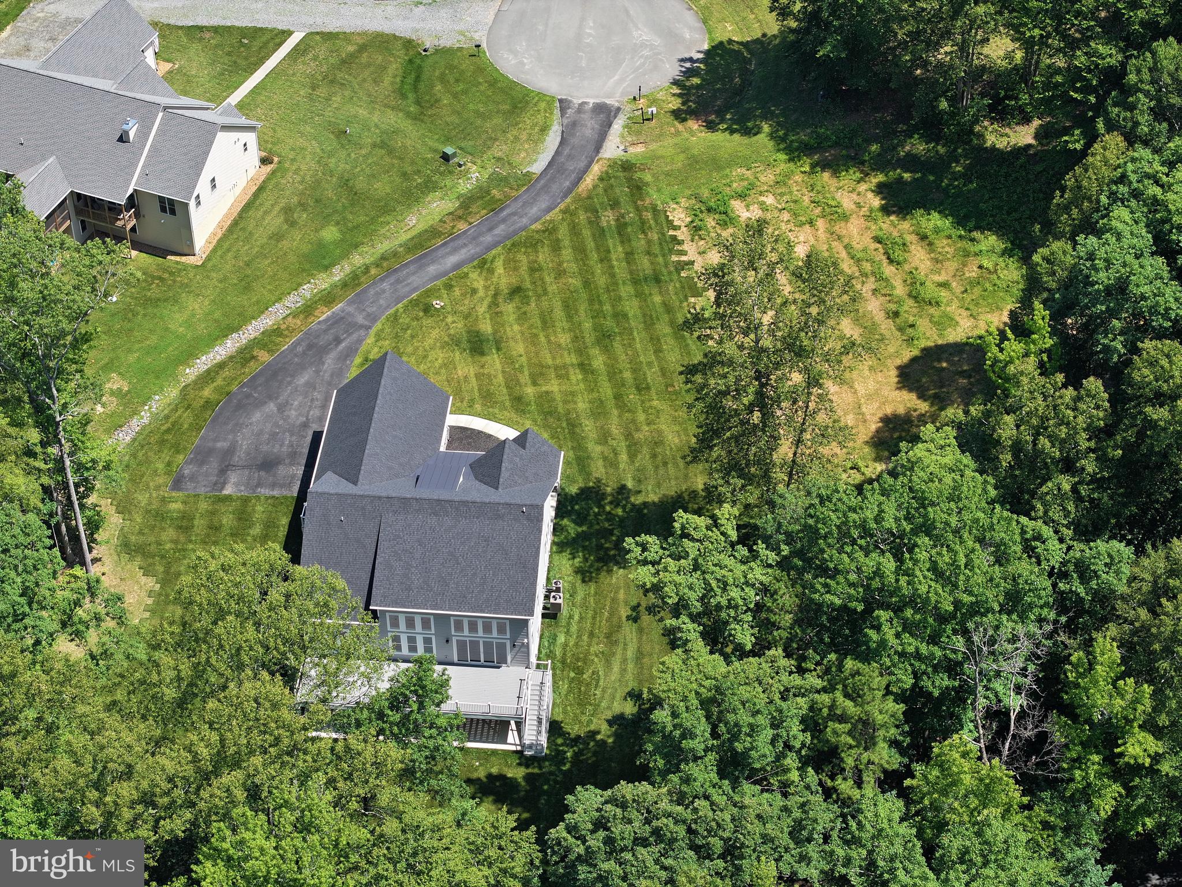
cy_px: 444
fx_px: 2390
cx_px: 591
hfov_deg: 27.8
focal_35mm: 70
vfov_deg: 21.0
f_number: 2.8
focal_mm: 19.35
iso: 100
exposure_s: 1/640
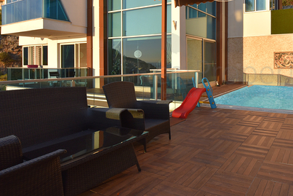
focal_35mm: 25
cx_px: 225
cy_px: 66
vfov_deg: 50.5
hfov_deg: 66.3
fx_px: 204
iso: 800
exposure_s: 1/200
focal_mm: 14
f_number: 18
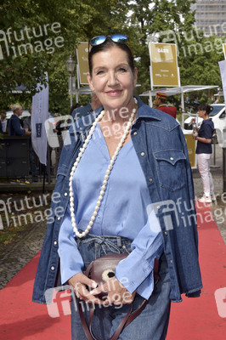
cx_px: 113
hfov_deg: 26.9
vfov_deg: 39.6
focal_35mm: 50
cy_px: 170
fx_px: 472
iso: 400
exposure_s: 1/250
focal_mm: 50
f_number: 13
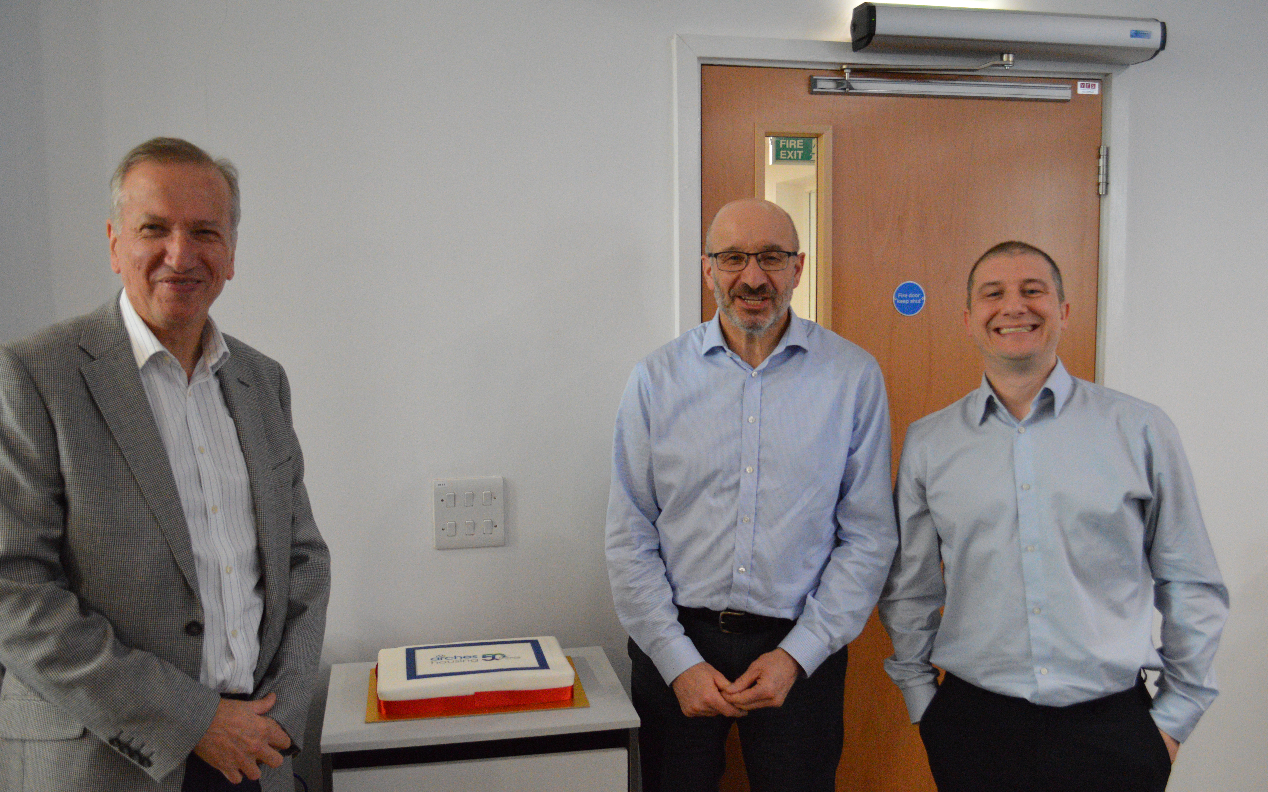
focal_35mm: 34
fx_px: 1175
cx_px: 628
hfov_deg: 56.7
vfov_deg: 37.3
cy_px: 413
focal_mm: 22
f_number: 3.8
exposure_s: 1/250
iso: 3200
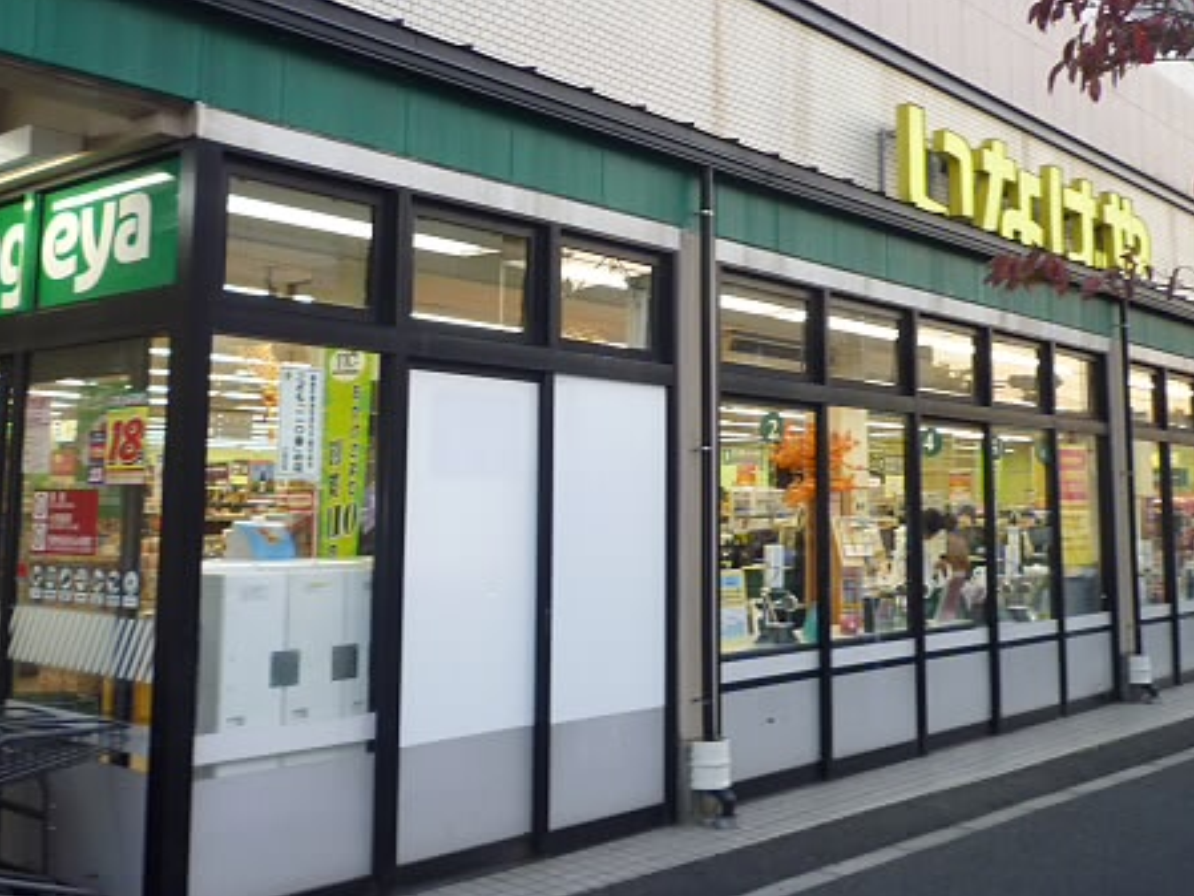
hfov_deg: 47.8
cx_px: 646
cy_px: 339
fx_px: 1346
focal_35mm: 39
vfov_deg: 36.6
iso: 100
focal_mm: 4.4
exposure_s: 1/30
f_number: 2.8
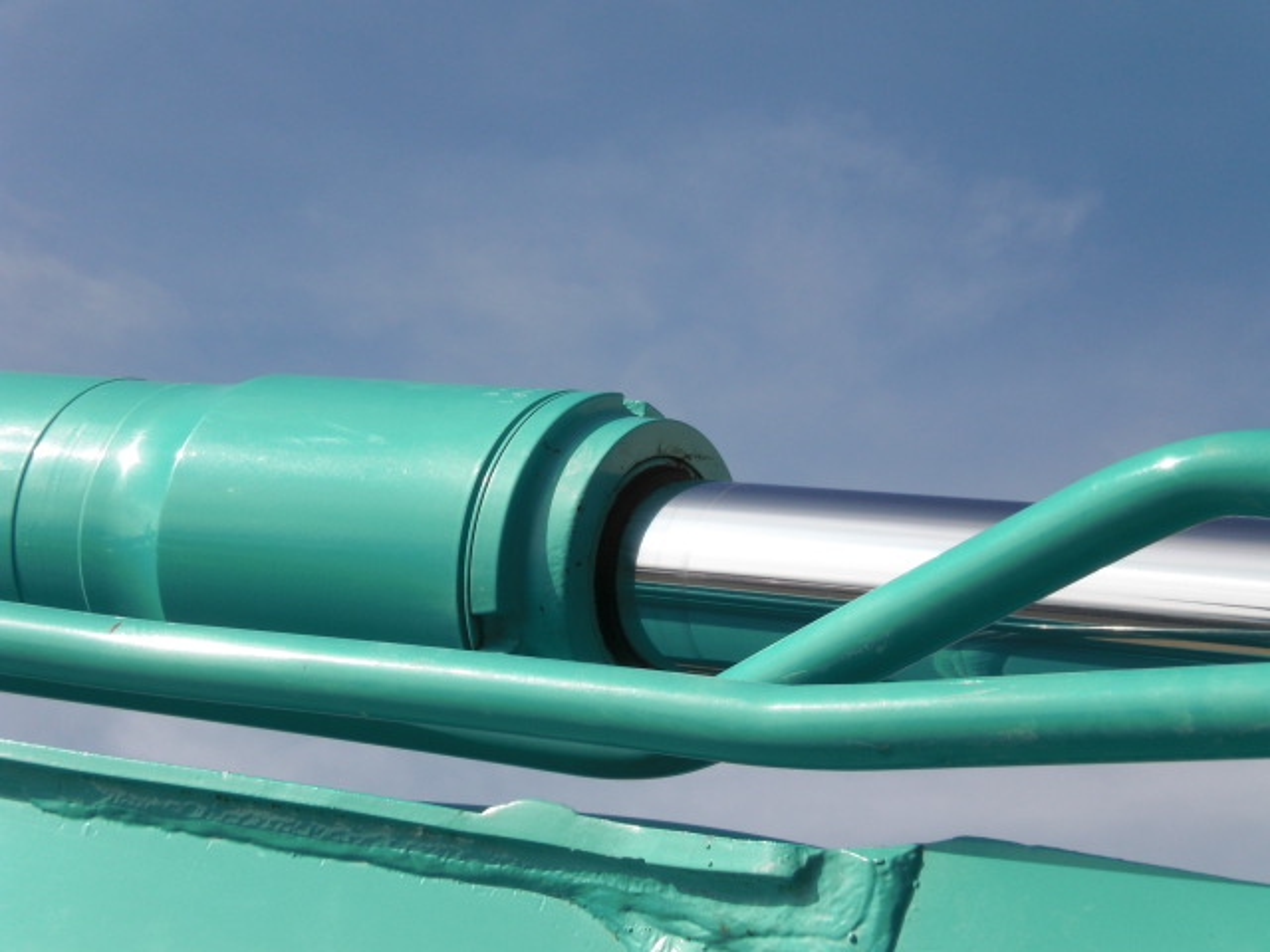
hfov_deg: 19.6
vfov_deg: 14.8
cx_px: 635
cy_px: 476
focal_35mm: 100
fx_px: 3669
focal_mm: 16.51
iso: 64
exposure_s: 1/250
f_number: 9.6
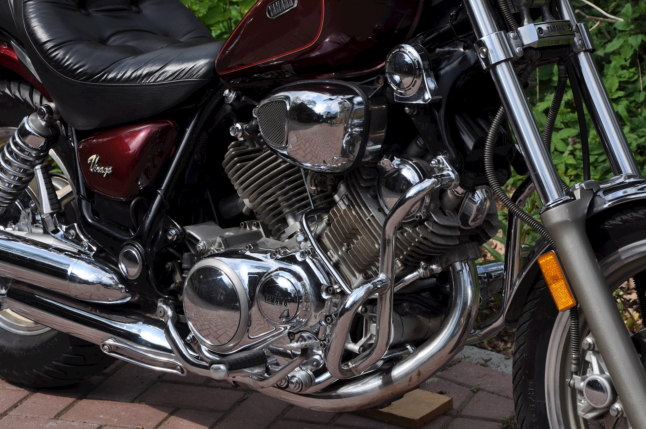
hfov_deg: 18.2
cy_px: 214
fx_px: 2016
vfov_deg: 12.1
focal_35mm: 112
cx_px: 323
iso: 200
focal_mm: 75
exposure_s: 1/400
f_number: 10
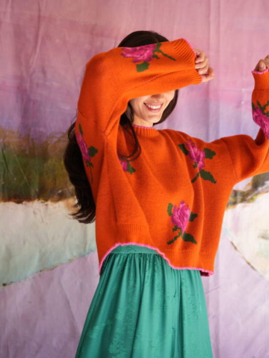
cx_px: 134
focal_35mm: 73
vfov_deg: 26.6
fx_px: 757
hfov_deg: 20.1
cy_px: 157
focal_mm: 67.1
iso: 500
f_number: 2.8
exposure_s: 1/250
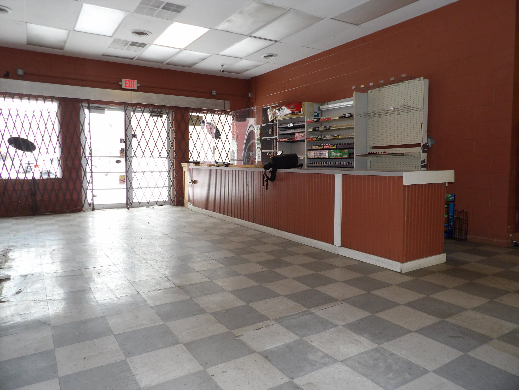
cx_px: 260
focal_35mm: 24
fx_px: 360
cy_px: 195
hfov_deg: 71.6
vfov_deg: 56.8
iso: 200
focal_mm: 4.3
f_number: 3.2
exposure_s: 1/41
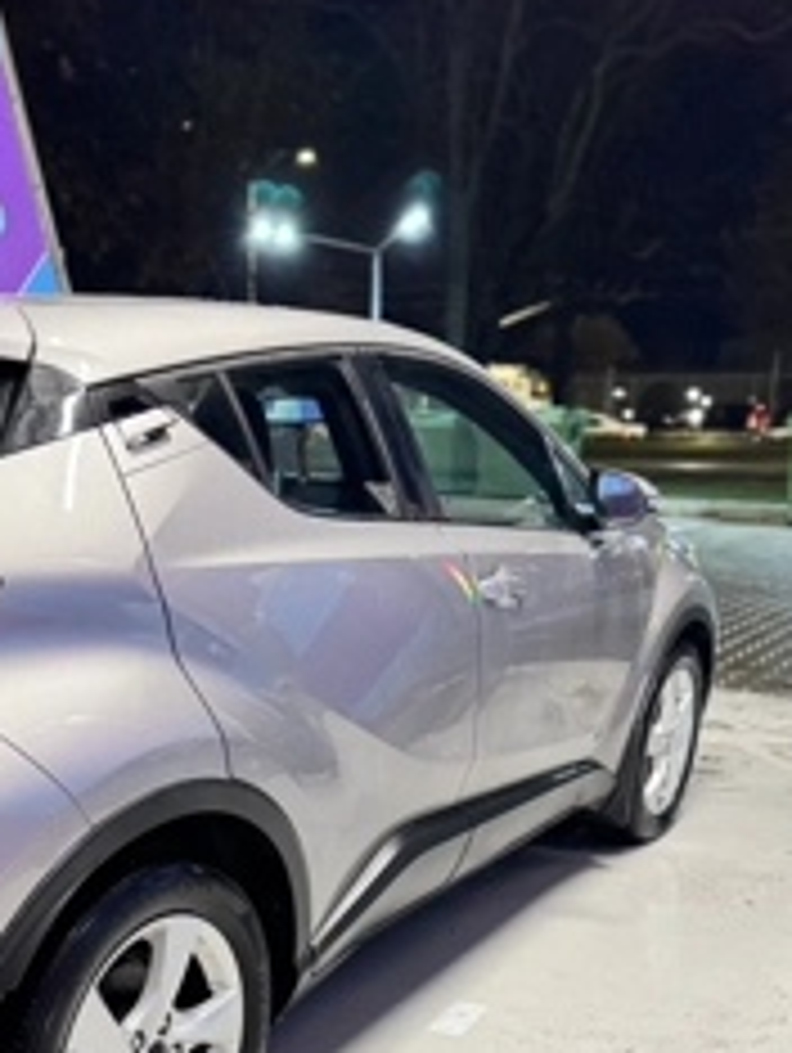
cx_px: 243
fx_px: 1248
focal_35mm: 41
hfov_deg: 34.8
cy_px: 860
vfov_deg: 43.4
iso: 400
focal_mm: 6.76
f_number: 1.78
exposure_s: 1/50
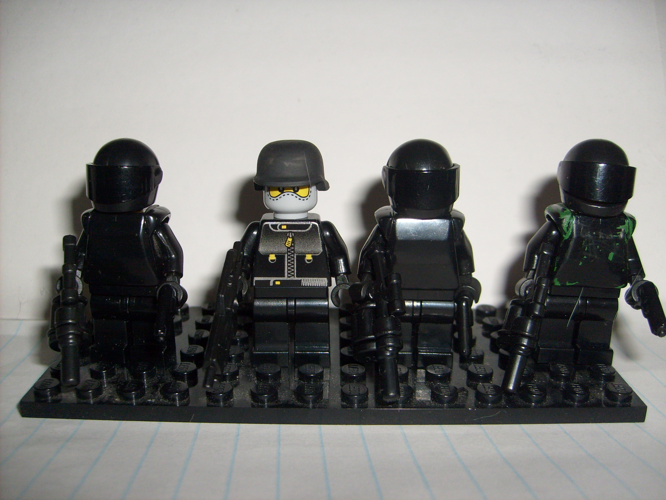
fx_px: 673
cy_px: 250
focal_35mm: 35
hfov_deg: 52.6
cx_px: 333
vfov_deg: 40.7
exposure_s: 1/45
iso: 100
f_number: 2.8
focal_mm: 5.8
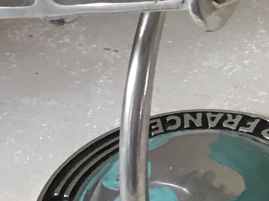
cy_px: -126
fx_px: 1126
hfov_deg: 13.5
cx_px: 241
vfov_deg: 9.8
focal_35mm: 145
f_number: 2.4
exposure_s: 1/33
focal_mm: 3.3
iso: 100
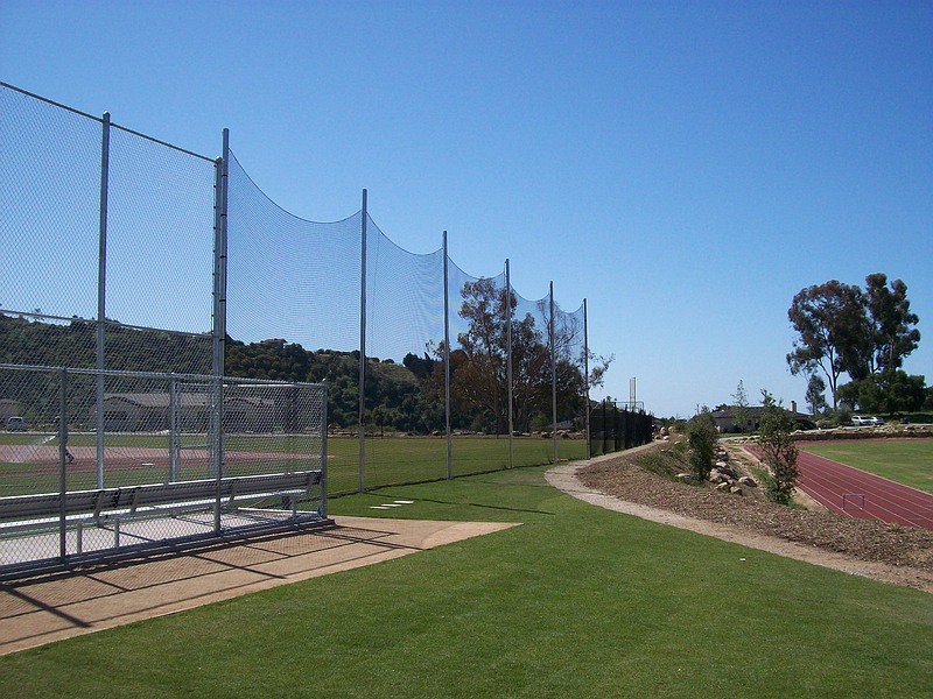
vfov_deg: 39.7
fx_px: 970
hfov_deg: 51.4
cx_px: 466
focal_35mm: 36
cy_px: 350
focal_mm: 6
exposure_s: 1/849
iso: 80
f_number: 4.8
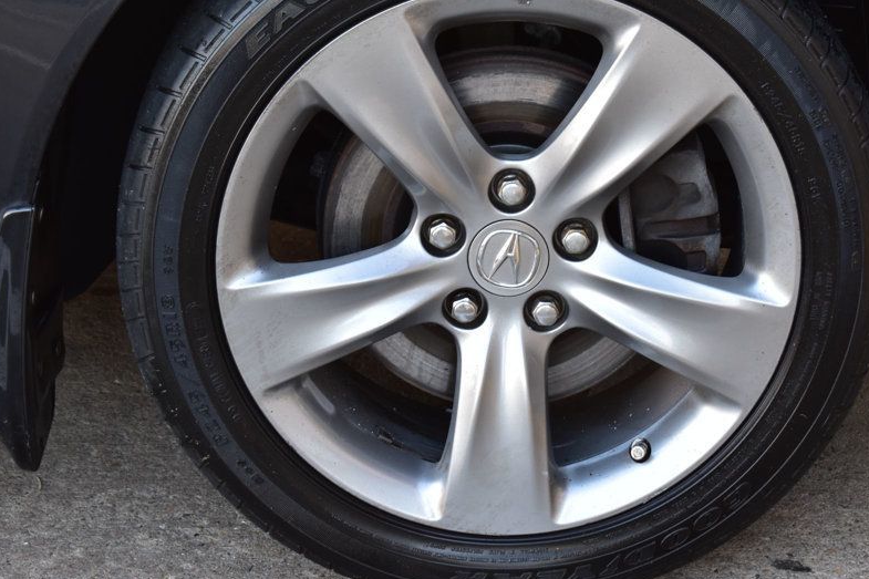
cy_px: 235
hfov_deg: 19.0
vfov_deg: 12.7
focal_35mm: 108
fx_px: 2598
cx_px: 510
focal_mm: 55
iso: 400
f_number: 7.1
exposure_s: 1/30
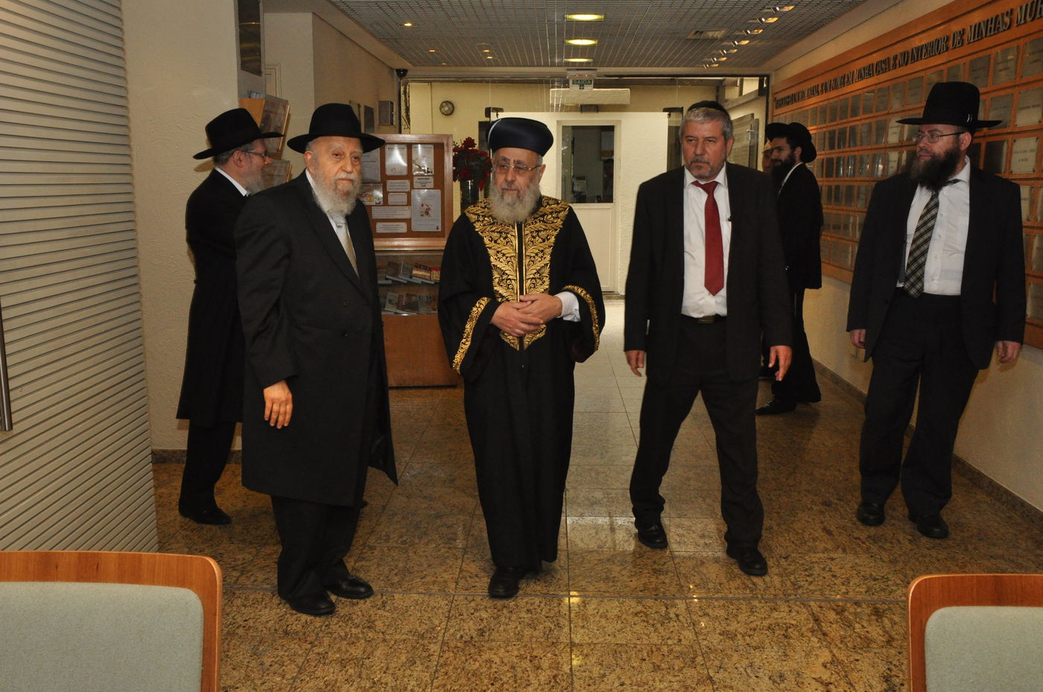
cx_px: 522
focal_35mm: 33
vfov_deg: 39.9
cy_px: 346
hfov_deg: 57.3
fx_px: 955
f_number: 11
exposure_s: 1/60
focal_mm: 22
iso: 1250
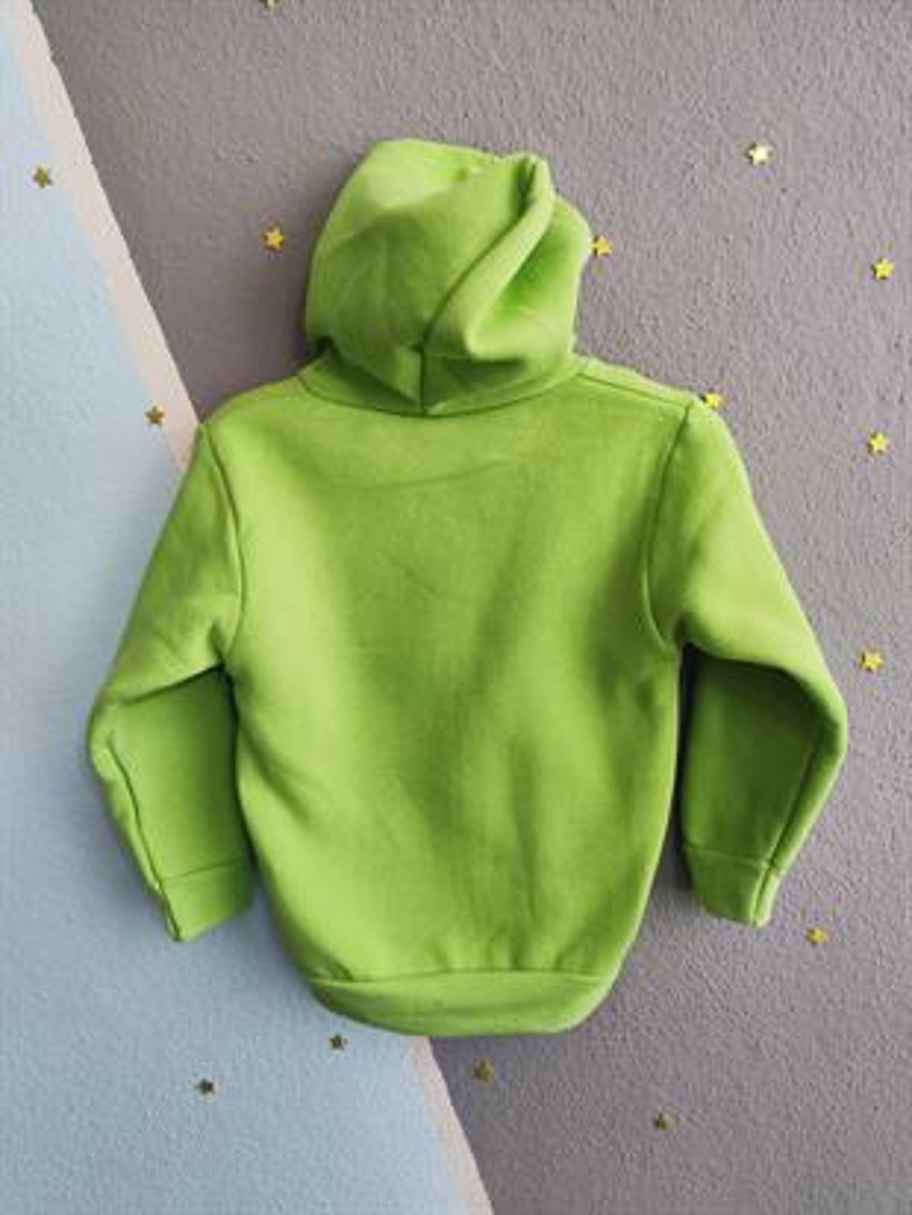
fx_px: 843
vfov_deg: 71.6
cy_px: 608
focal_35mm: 24
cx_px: 456
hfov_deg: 56.8
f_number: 1.88
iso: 400
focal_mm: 5.59
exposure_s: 1/87.9
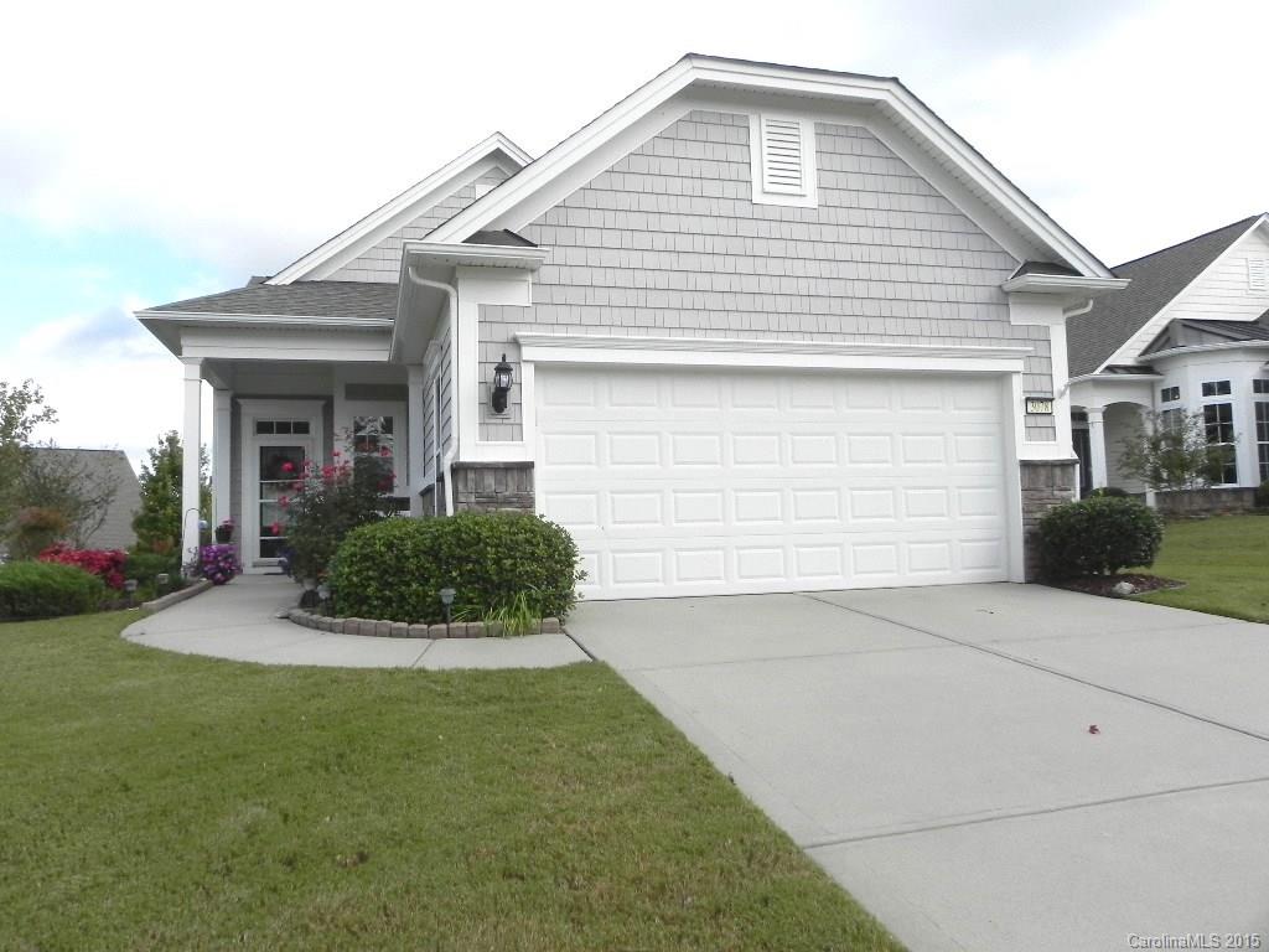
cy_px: 476
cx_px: 634
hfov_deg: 67.3
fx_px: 953
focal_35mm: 26
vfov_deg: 53.1
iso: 160
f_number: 7.1
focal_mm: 4.6
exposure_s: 1/302
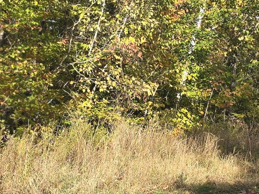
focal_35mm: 103
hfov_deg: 19.1
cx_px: 138
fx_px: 770
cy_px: 118
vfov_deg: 14.3
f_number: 1.7
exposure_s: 1/353
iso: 12
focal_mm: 6.3
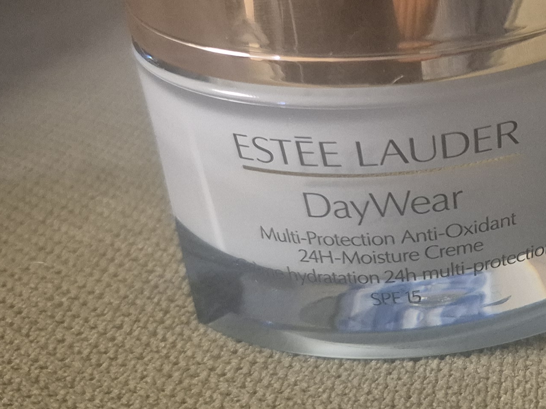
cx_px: 694
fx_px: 1135
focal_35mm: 72
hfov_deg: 24.0
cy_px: 53
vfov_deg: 20.1
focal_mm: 5.4
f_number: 1.8
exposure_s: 1/60
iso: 1250
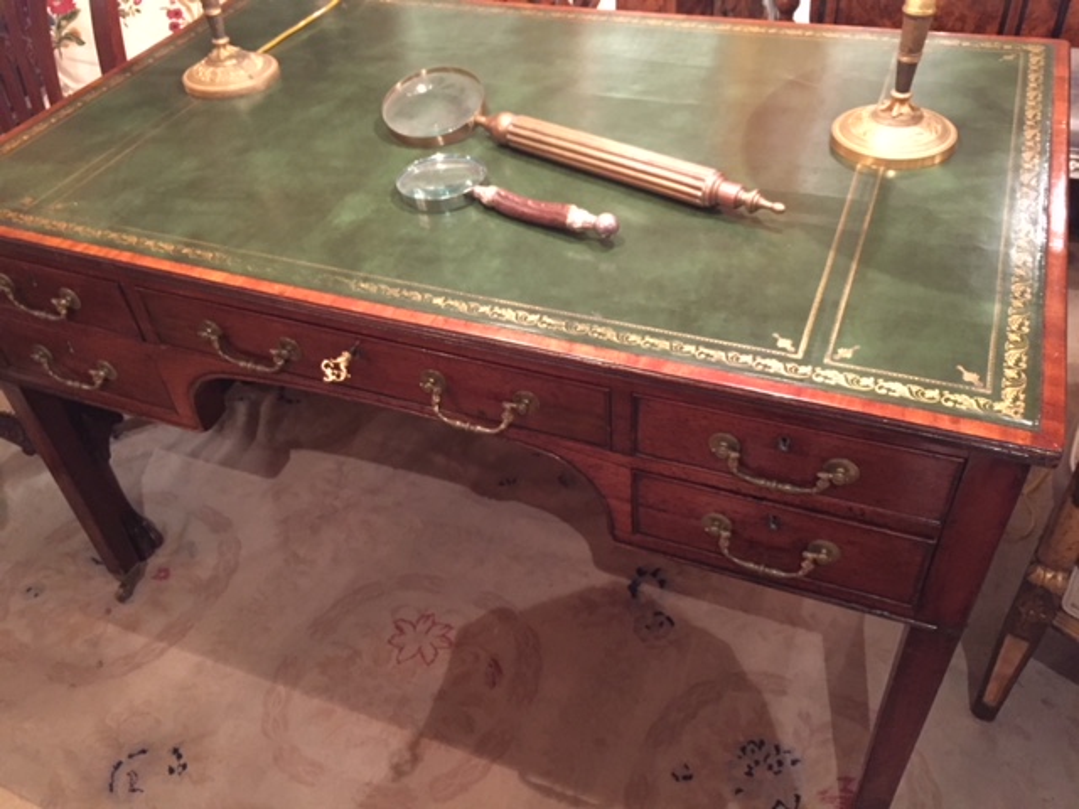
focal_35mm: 29
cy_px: 404
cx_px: 540
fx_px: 904
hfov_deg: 61.7
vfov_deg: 48.2
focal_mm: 4.15
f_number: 2.2
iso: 640
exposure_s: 1/15
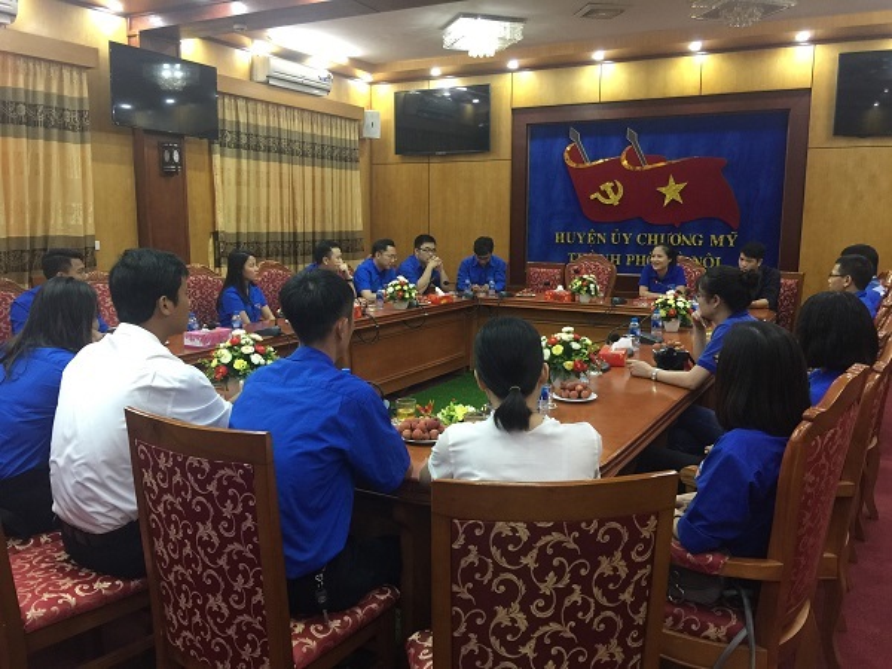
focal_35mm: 29
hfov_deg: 61.7
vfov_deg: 48.2
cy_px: 334
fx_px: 747
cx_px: 446
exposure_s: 1/17
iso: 100
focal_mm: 4.15
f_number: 2.2
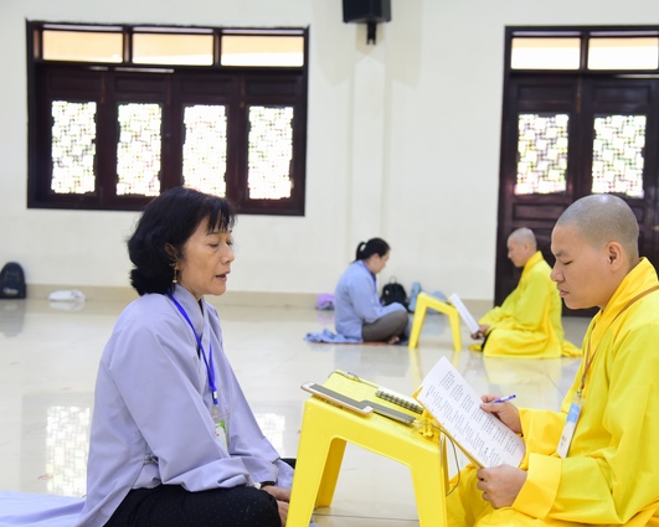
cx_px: 376
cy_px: 267
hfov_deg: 40.2
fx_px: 897
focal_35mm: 46
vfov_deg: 32.8
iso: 800
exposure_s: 1/25
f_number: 4
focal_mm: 40
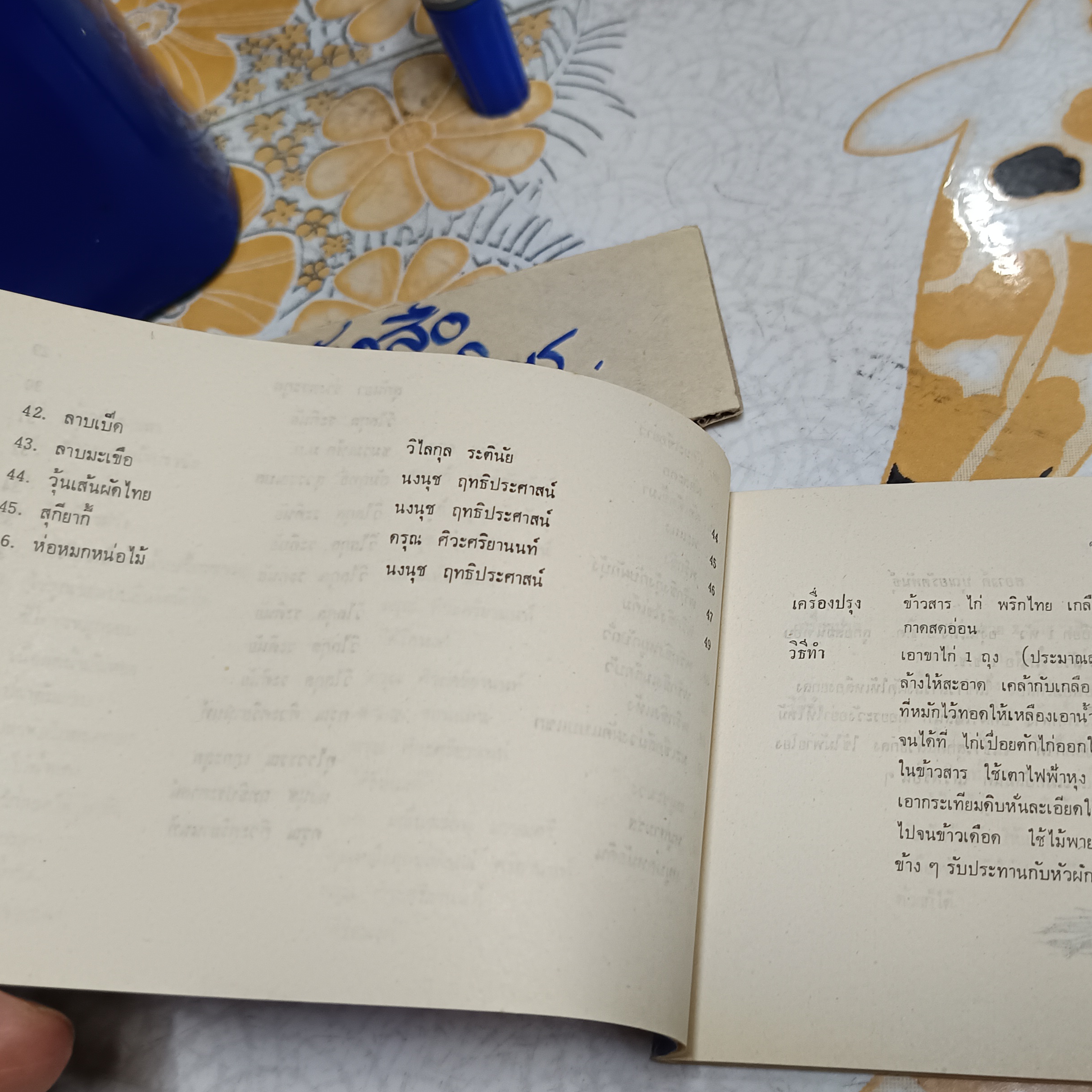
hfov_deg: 46.4
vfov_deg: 47.0
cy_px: 633
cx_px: 741
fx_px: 1249
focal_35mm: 35
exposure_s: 1/33.3
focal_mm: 5.31
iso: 845
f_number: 1.7
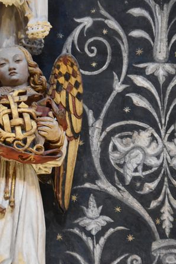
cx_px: 43
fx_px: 1648
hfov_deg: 6.1
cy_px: 156
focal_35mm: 225
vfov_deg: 9.2
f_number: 4.5
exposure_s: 1/125
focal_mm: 95
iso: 6400
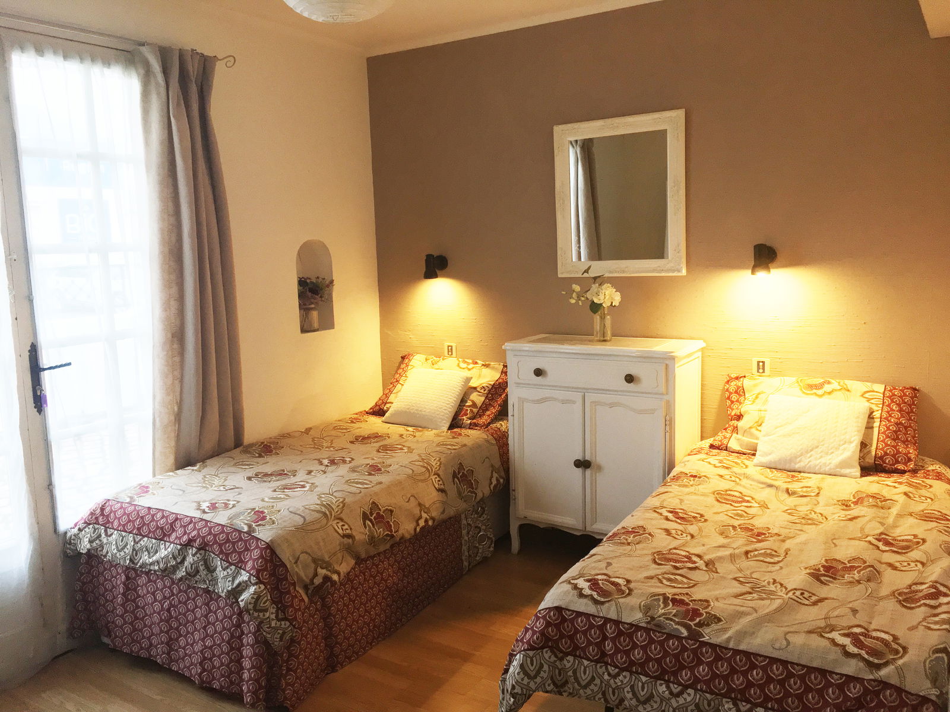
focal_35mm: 29
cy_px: 356
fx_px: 796
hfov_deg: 61.7
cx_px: 475
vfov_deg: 48.2
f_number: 2.2
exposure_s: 1/33
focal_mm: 4.15
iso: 125
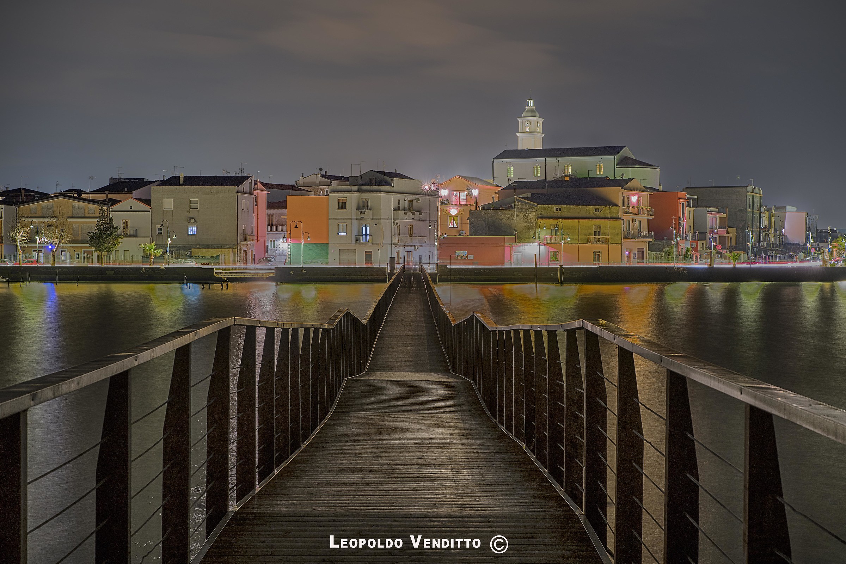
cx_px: 423
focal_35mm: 55
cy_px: 282
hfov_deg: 36.2
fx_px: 1292
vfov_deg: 24.6
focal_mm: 55
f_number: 10
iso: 400
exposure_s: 57
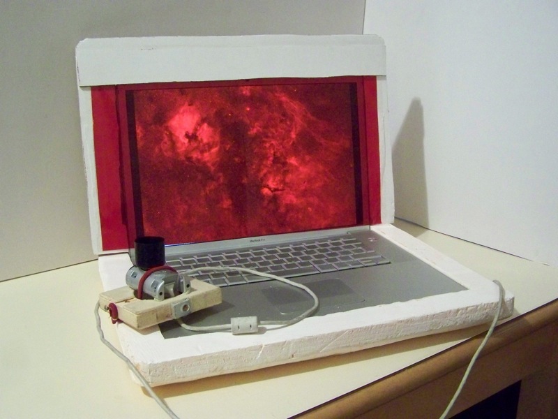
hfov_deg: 49.0
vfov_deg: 37.7
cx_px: 279
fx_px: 613
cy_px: 210
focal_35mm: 38
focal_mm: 6.3
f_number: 2.8
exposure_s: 1/15
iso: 800
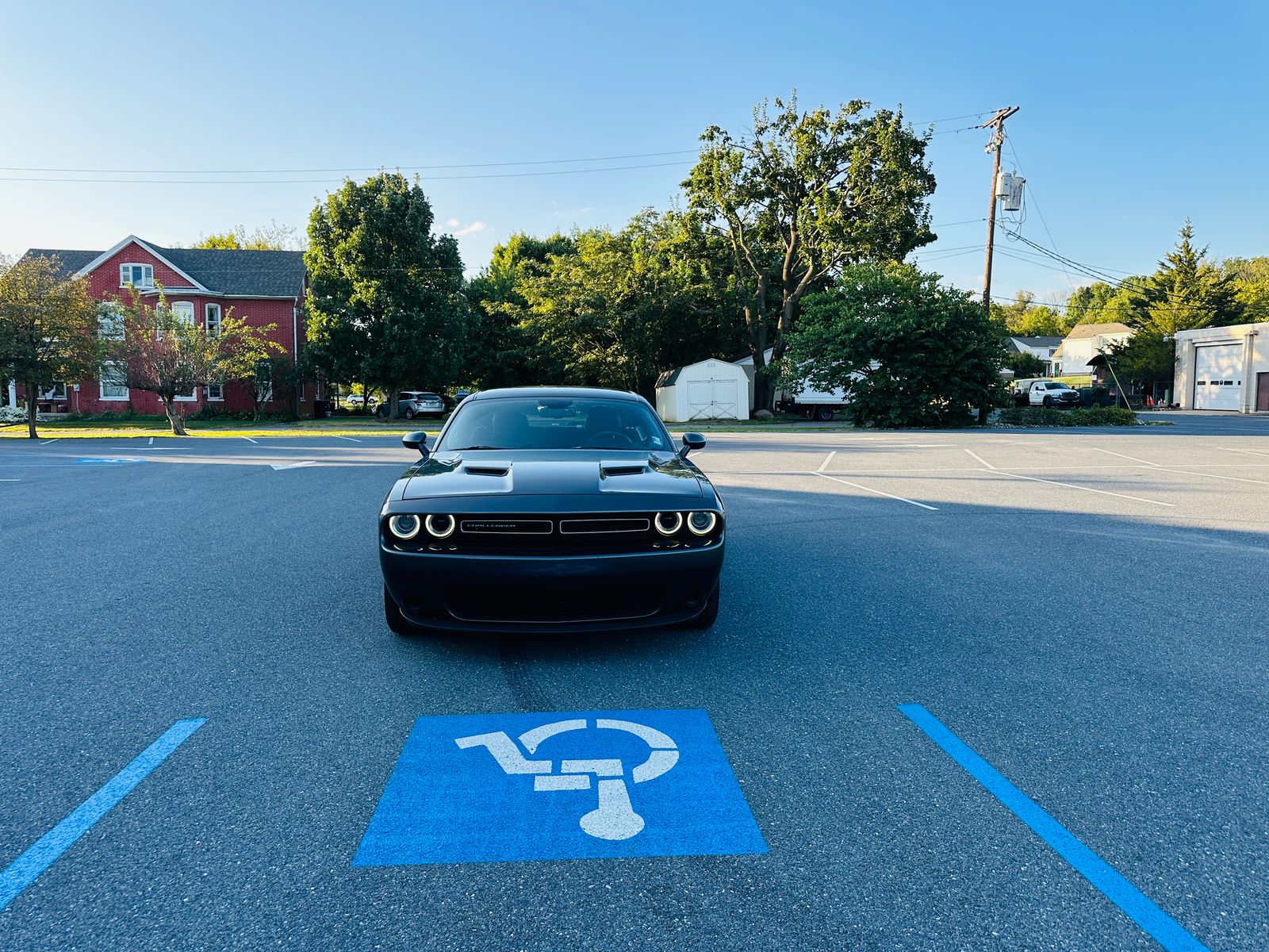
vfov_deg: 56.8
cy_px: 476
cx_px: 634
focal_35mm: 24
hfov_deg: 71.6
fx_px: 880
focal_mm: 6.86
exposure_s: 1/583
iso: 80
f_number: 1.78
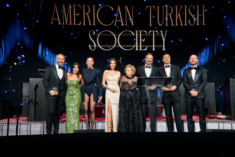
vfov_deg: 37.9
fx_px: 228
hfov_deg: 54.4
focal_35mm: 35
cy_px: 78
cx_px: 118
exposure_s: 1/80
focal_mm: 35
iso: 3200
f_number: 3.2
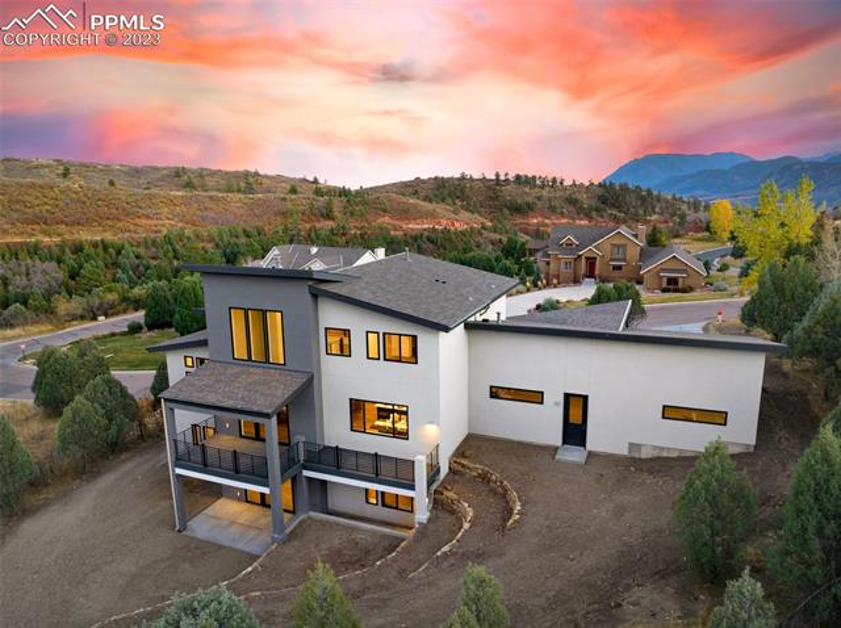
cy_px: 314
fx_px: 582
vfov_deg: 56.7
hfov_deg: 71.7
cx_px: 420
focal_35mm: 24
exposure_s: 1/15
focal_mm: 12.29
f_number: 2.8
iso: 200
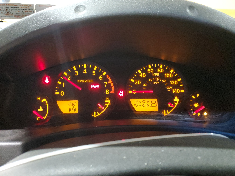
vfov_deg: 53.1
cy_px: 88
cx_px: 118
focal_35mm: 26
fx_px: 177
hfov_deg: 67.3
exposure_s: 1/33
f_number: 1.5
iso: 354
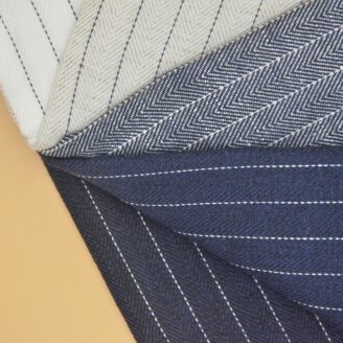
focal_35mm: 128
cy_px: 171
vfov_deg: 13.6
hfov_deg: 13.6
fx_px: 1435
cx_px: 168
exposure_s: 1/3000
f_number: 6.7
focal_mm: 66
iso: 5000
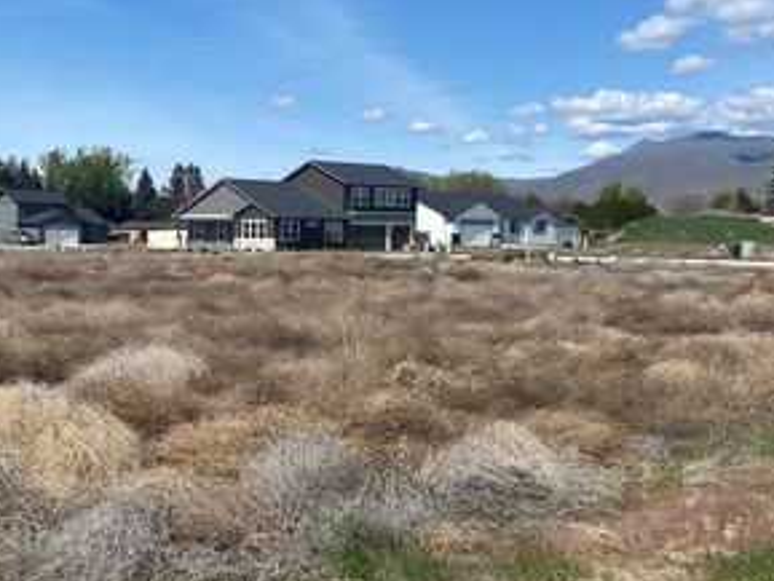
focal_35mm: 45
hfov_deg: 41.6
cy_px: 325
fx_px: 1007
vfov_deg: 32.2
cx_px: 262
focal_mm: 4.25
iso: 32
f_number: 1.8
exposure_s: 1/3984
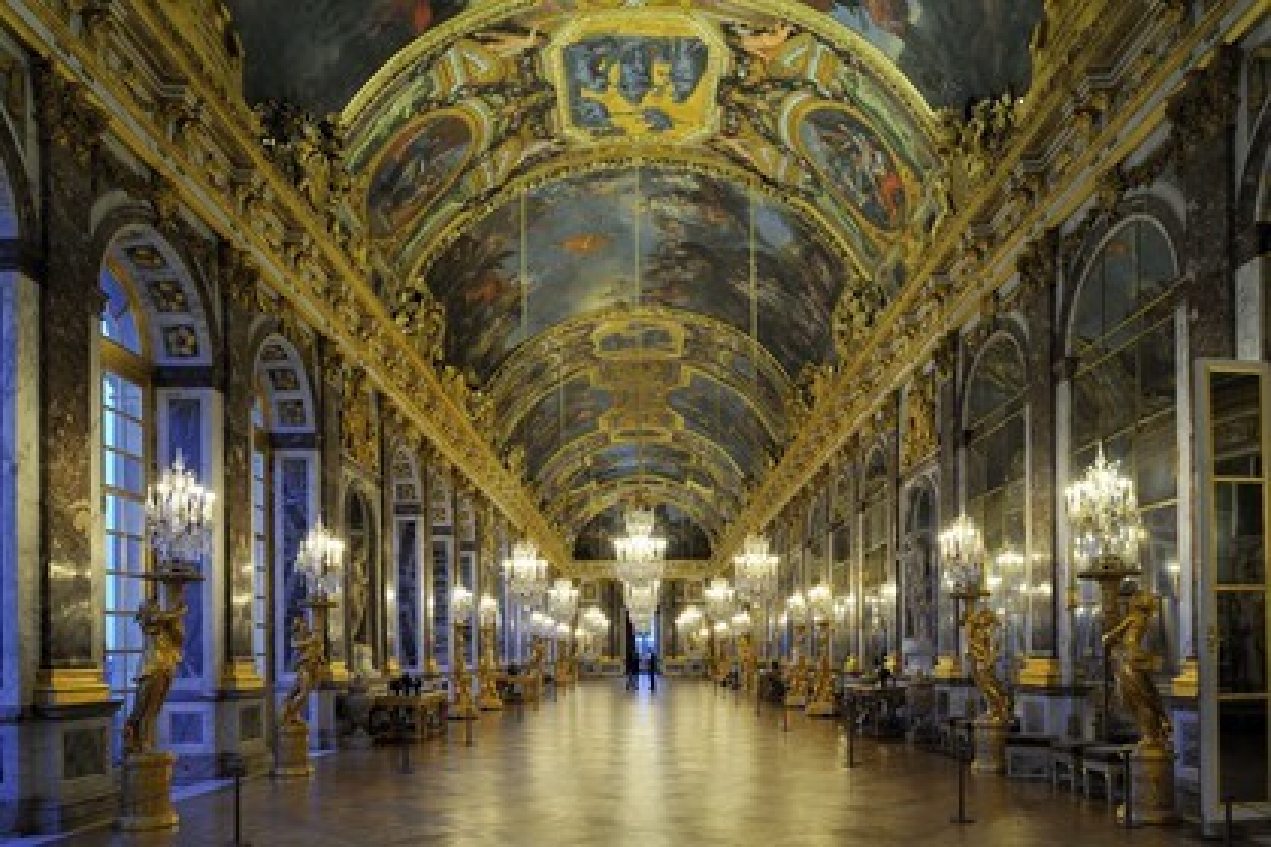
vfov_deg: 53.1
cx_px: 636
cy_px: 424
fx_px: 847
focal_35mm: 24
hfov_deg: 73.7
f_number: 9.5
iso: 200
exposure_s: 6
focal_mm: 24
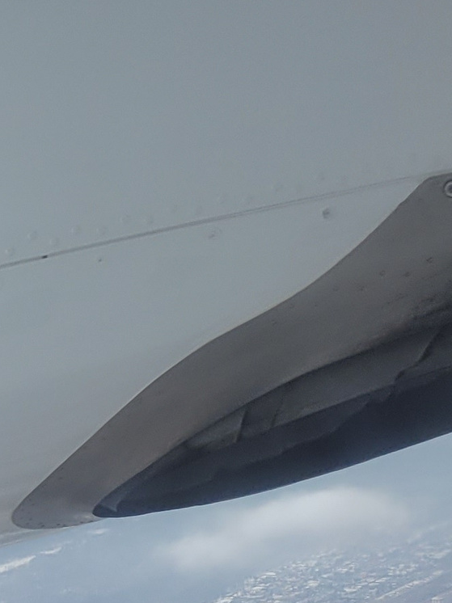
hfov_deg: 10.8
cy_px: 849
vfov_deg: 15.5
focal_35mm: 119
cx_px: -577
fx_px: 2073
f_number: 1.8
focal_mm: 5.4
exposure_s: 1/1000
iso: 40
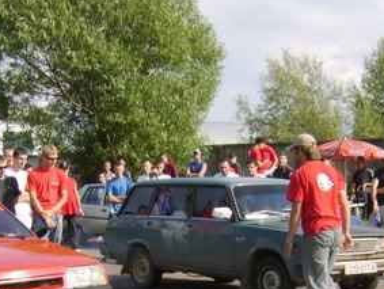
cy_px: 275
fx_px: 778
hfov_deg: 27.7
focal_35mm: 70
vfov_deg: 20.5
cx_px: 182
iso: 71
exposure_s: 1/210
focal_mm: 8.13
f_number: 6.7
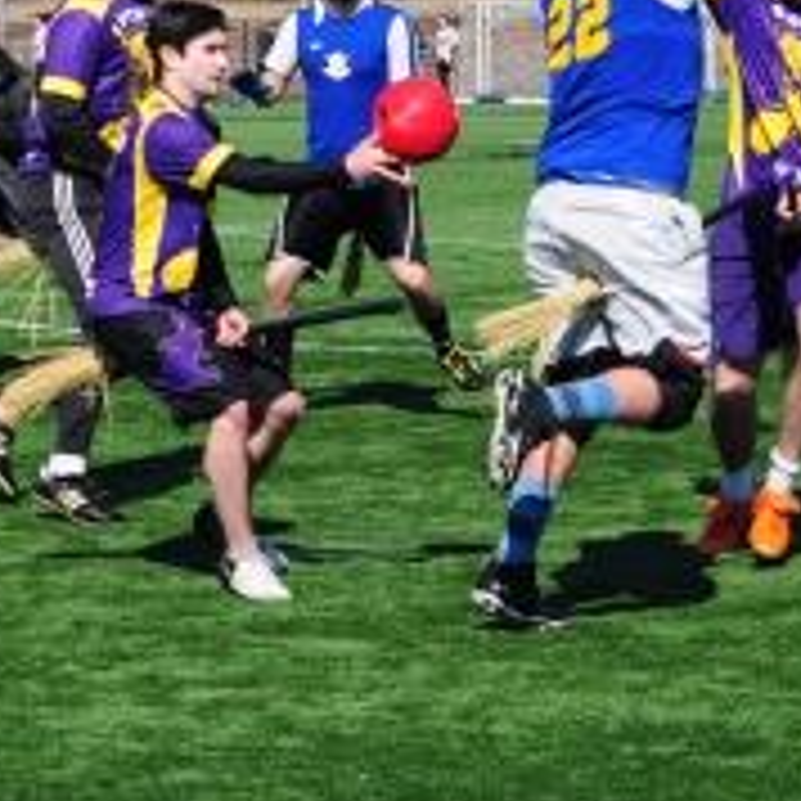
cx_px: 216
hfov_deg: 9.4
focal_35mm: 186
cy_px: 176
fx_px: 4869
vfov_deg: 9.4
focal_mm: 58
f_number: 8
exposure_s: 1/500
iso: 200
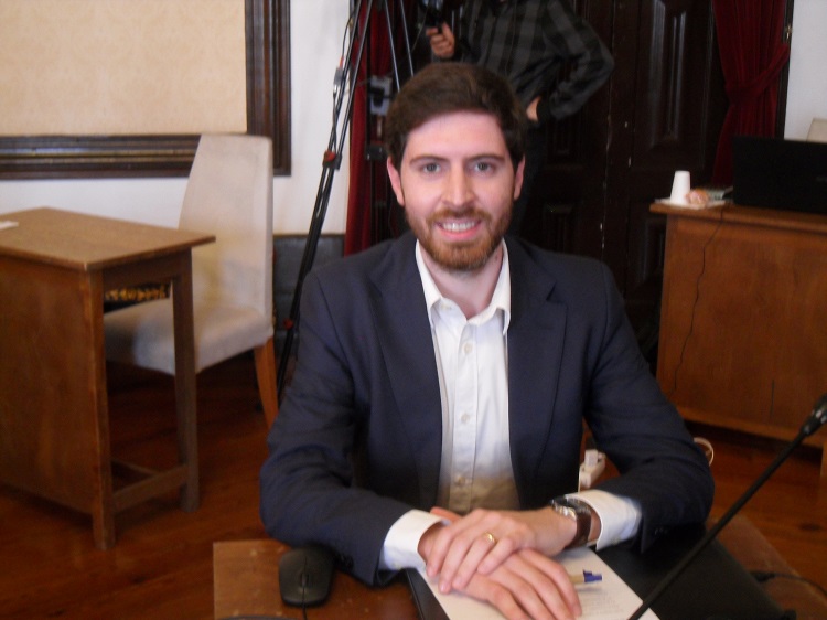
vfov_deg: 27.5
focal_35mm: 53
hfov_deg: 36.2
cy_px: 310
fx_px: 1266
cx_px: 414
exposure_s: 1/20
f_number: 3.9
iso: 400
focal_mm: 9.5
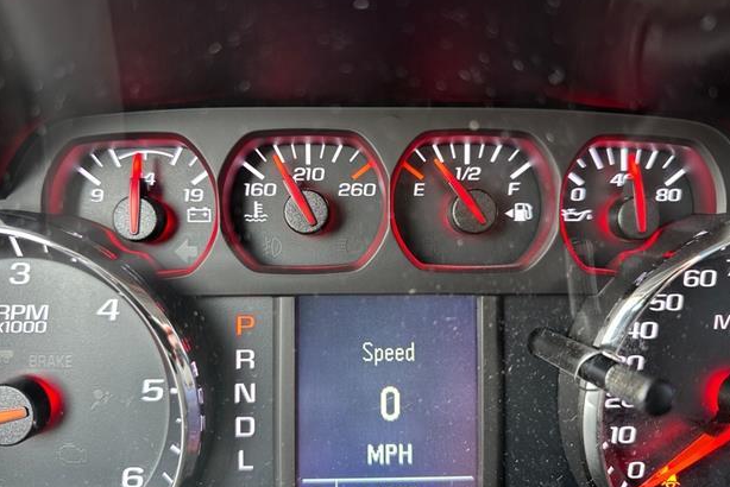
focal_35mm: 26
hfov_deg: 69.4
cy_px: 251
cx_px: 358
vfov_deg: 49.6
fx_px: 527
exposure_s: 1/41
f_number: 1.78
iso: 320
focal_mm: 6.86
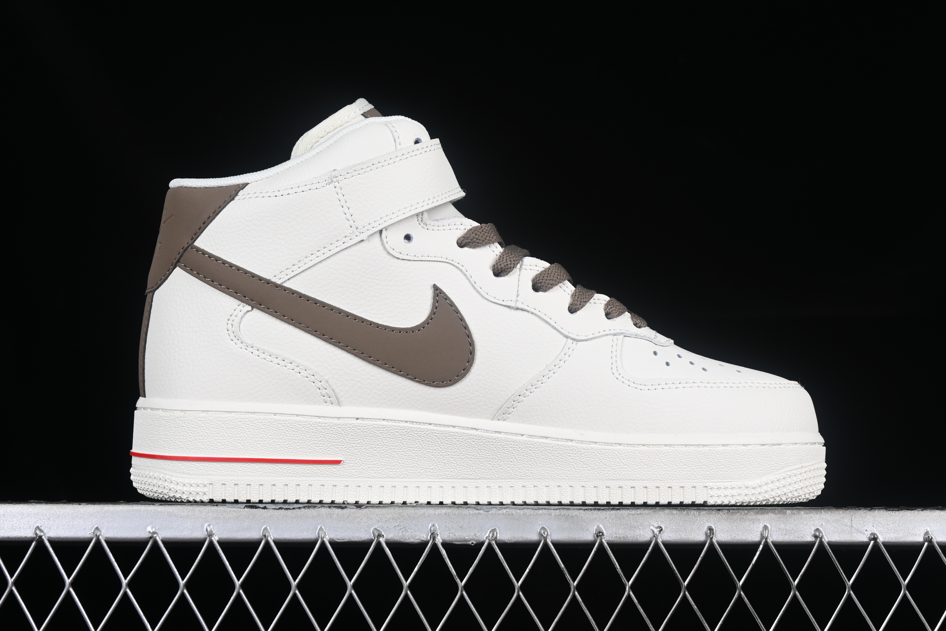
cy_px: 316
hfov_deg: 27.0
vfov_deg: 18.2
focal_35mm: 75
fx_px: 1971
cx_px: 473
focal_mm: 50
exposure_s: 1/100
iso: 160
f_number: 8
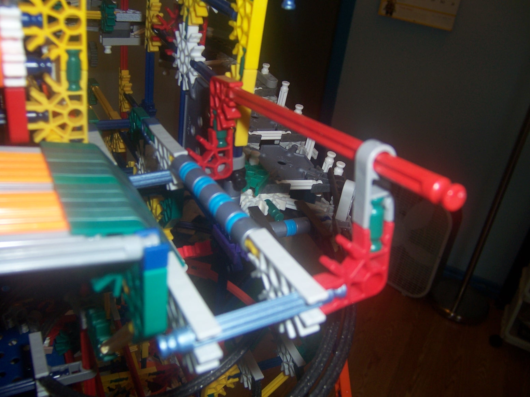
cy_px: 198
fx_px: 505
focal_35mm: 33
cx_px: 265
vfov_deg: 42.9
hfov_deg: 55.4
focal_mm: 5.5
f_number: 2.8
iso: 80
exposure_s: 1/60
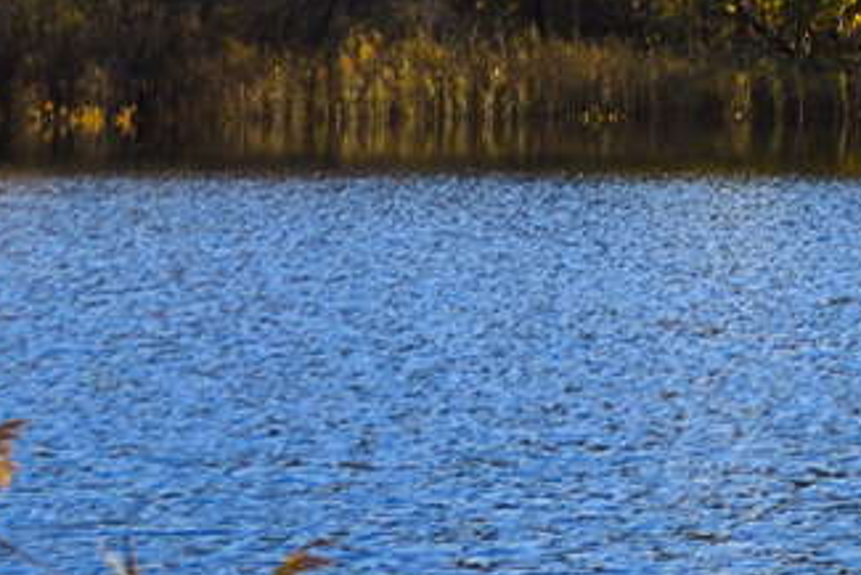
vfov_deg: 5.8
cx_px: 2278
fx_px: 5599
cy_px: -207
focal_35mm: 234
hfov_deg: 7.9
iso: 100
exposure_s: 1/250
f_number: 5.6
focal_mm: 38
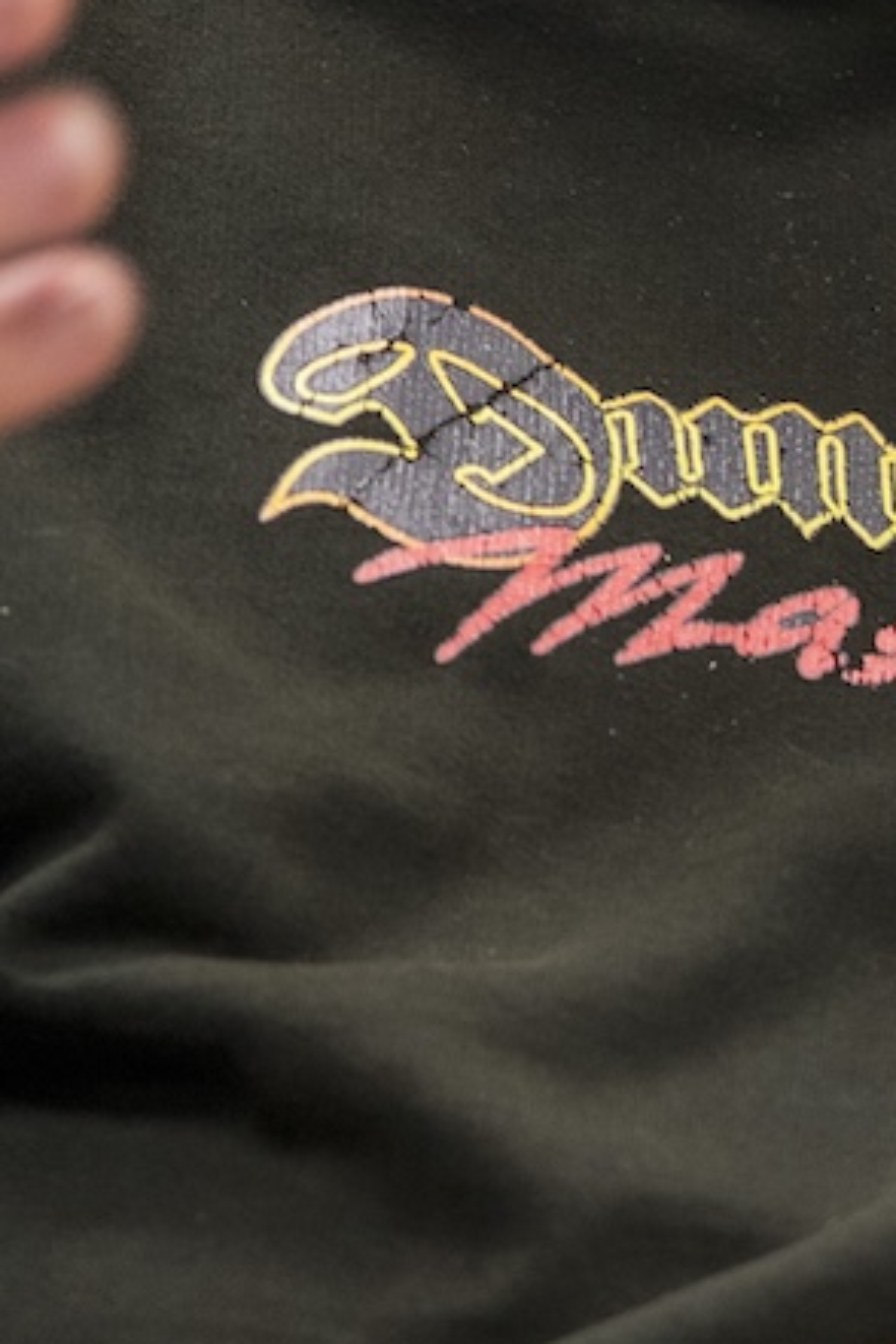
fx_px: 14634
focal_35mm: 392
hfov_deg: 3.5
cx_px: 1026
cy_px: 606
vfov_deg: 5.3
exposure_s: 1/160
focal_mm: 90
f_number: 2.8
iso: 1600
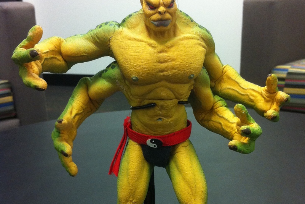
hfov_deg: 40.3
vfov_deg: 27.4
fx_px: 415
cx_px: 152
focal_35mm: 49
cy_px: 130
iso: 160
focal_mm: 3.85
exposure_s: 1/15
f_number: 2.8
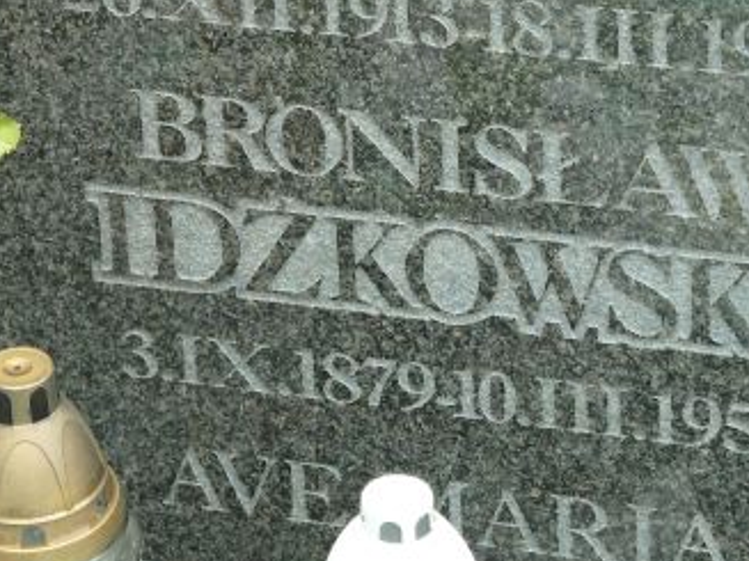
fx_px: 4066
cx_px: 236
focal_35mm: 188
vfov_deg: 7.9
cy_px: 46
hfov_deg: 10.5
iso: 100
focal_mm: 15.8
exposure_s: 1/40
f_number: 4.3
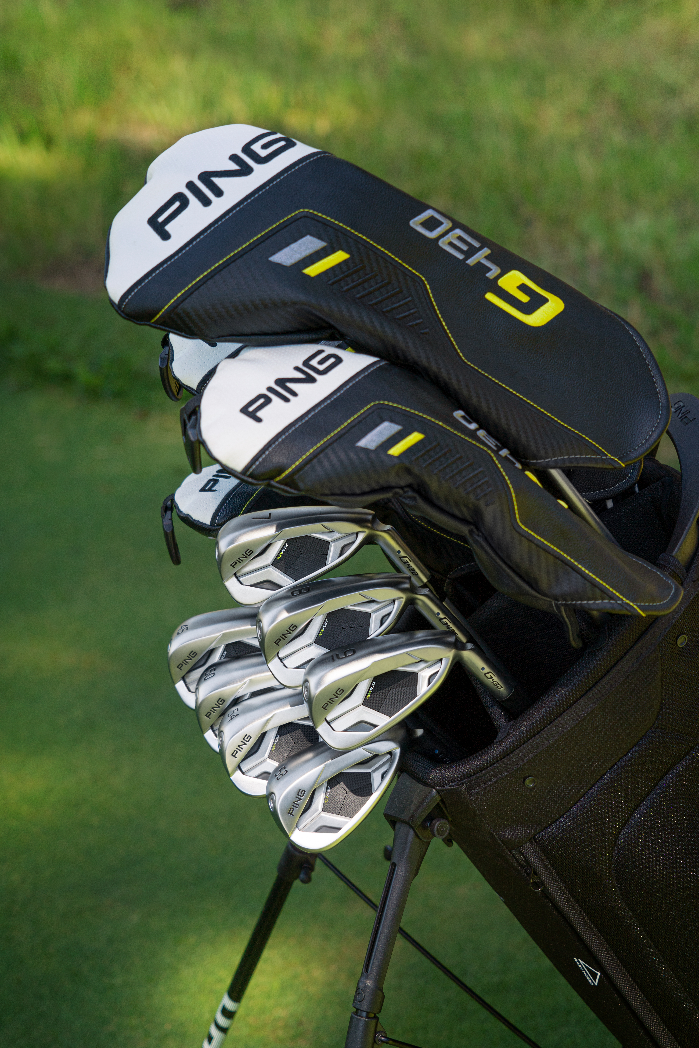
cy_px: 524
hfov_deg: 15.7
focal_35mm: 87
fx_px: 2534
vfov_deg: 23.4
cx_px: 350
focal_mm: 87
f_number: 5.6
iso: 100
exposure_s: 1/320
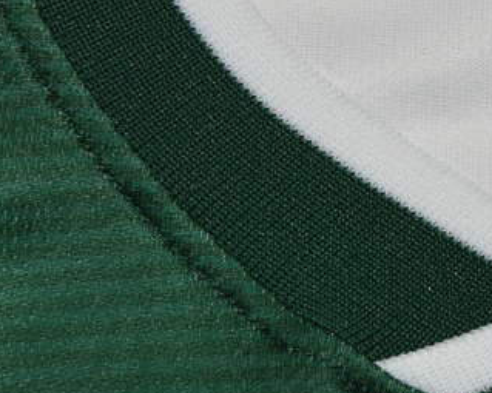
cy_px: -5
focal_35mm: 501
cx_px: 700
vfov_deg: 3.1
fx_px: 7287
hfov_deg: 3.9
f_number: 14
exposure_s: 1/200
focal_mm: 105
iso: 400
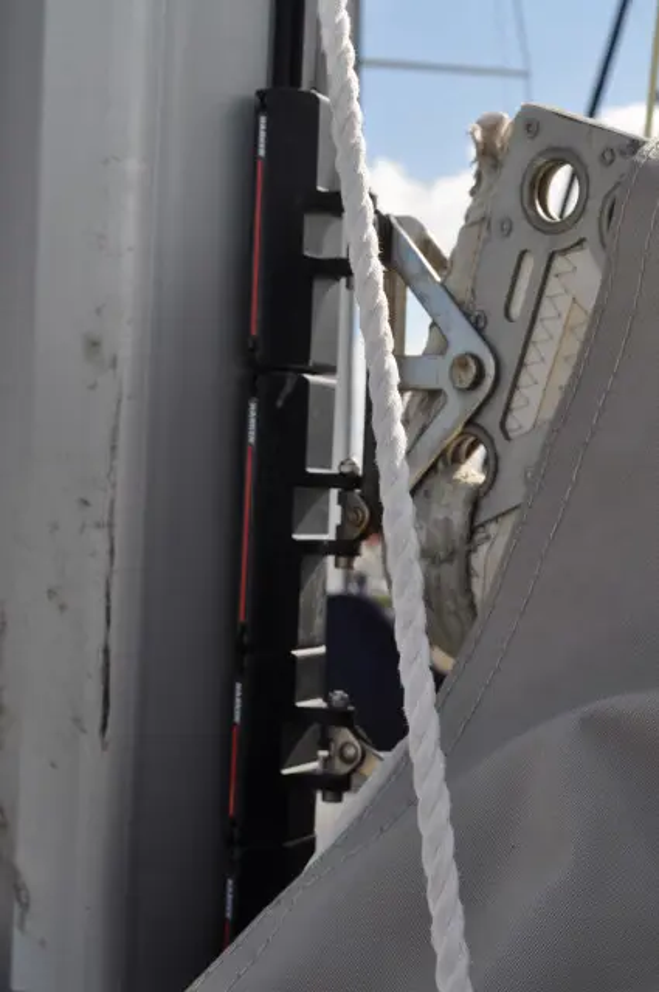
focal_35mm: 63
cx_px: 330
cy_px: 496
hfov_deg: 21.5
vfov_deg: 31.9
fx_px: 1734
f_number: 13
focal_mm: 42
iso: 200
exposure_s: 1/200
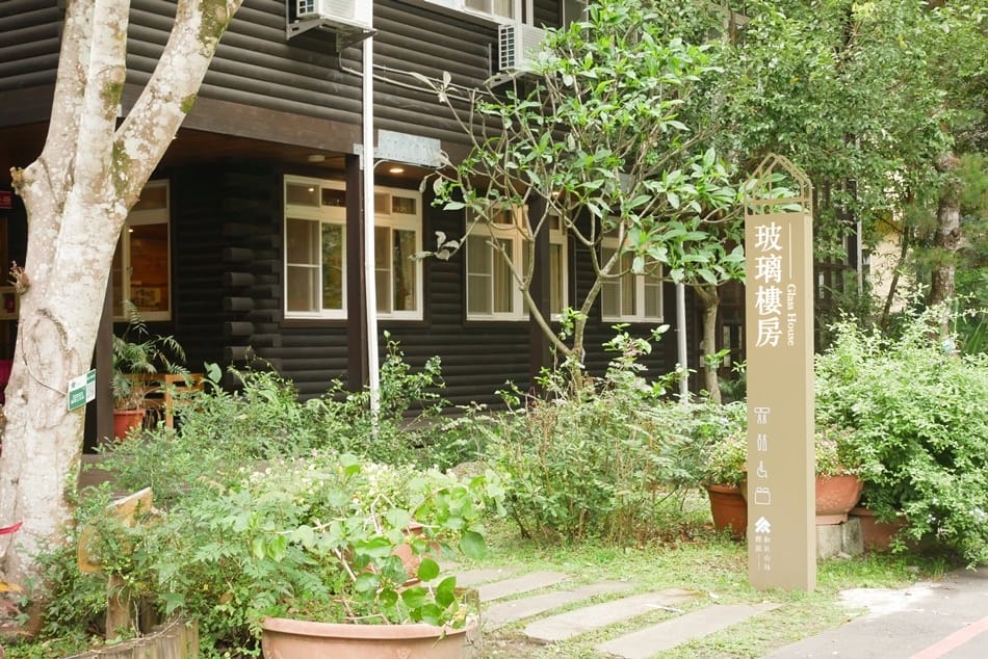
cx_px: 494
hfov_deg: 36.9
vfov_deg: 25.1
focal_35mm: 54
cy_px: 330
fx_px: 1482
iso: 320
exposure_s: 1/60
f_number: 5.3
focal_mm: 26
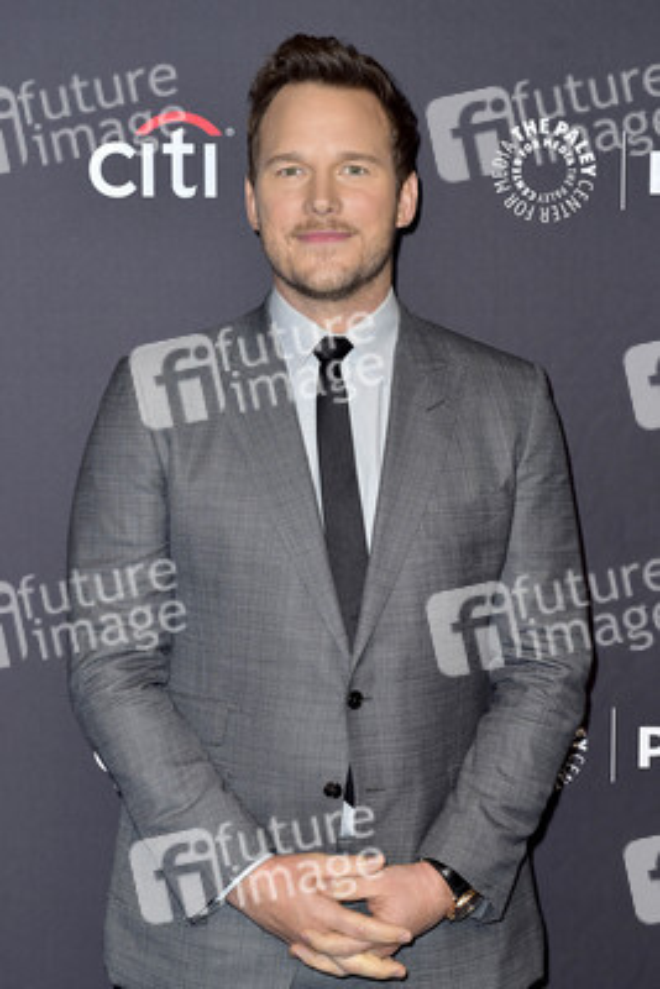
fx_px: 1813
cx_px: 330
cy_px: 494
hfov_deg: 20.6
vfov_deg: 30.5
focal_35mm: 66
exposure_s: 1/250
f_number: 5.6
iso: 250
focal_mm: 66
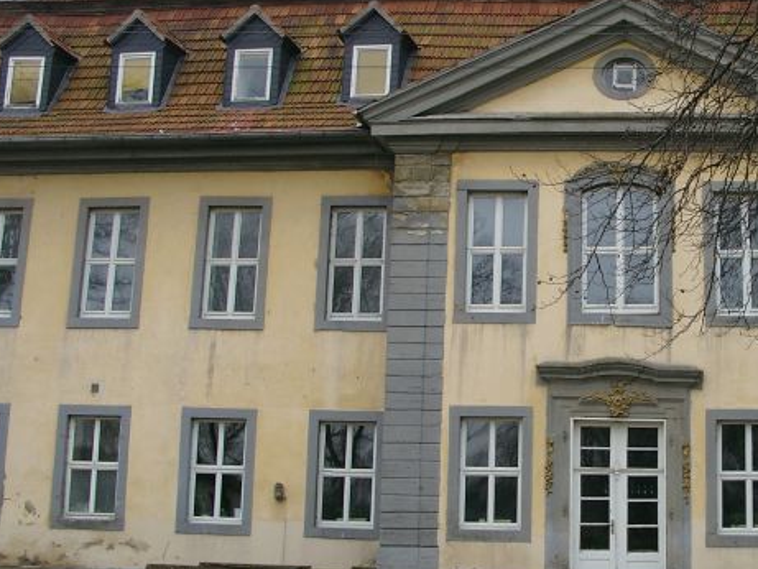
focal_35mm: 59
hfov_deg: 31.8
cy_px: 238
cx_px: 605
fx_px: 1292
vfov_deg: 24.8
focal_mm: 7.13
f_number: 4
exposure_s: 1/215
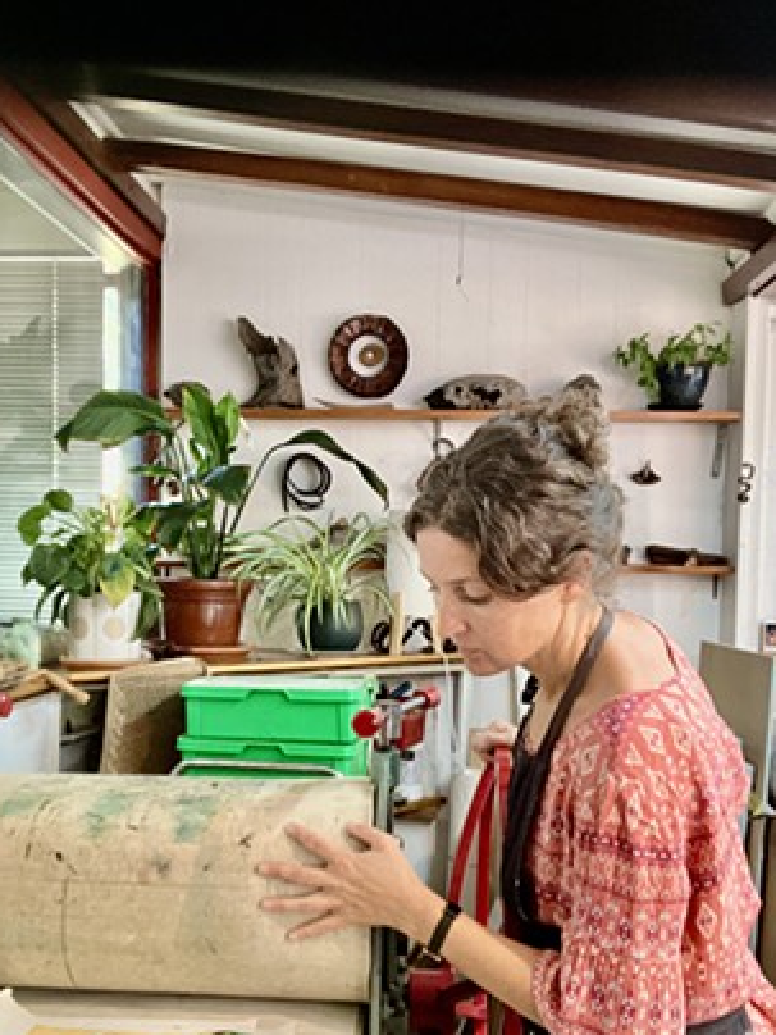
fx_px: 1136
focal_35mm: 38
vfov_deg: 48.7
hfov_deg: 37.7
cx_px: 356
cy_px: 610
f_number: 2.2
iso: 250
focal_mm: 2.9
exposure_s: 1/50
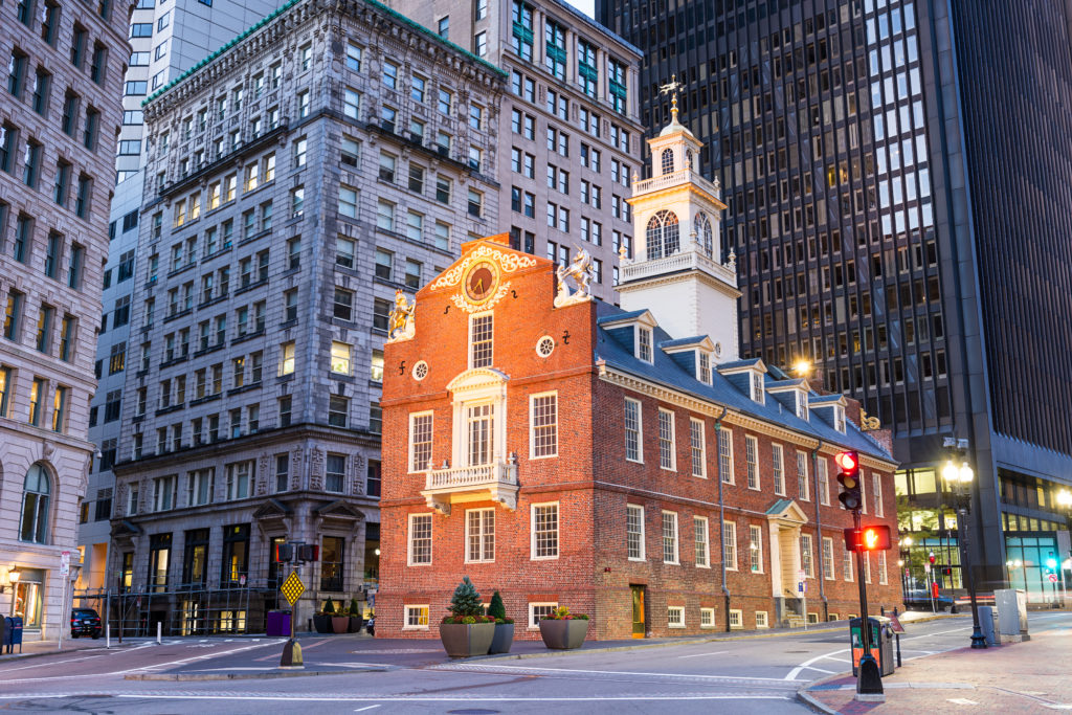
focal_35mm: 38
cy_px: 358
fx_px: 1132
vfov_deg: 35.1
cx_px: 536
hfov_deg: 50.7
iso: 125
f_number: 8
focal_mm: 38
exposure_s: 3
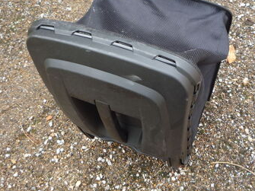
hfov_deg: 43.8
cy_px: 102
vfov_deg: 33.6
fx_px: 317
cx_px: 144
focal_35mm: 43
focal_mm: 5.2
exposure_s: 1/100
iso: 100
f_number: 3.5
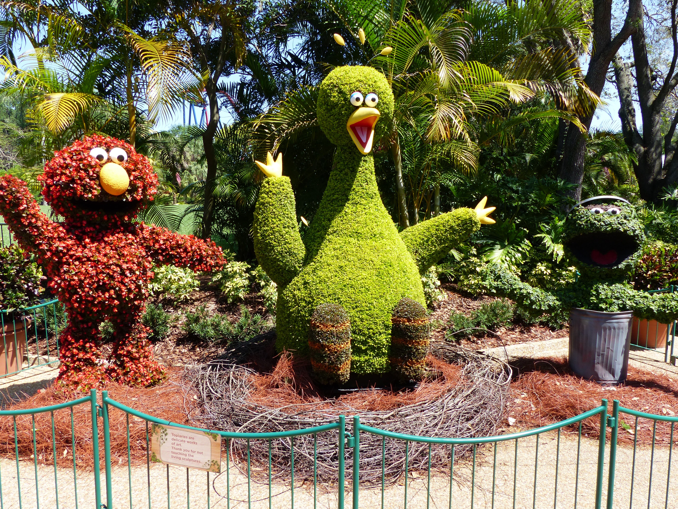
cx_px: 339
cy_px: 254
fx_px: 568
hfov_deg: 61.7
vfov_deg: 48.2
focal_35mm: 29
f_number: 4
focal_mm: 5.2
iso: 100
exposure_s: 1/320
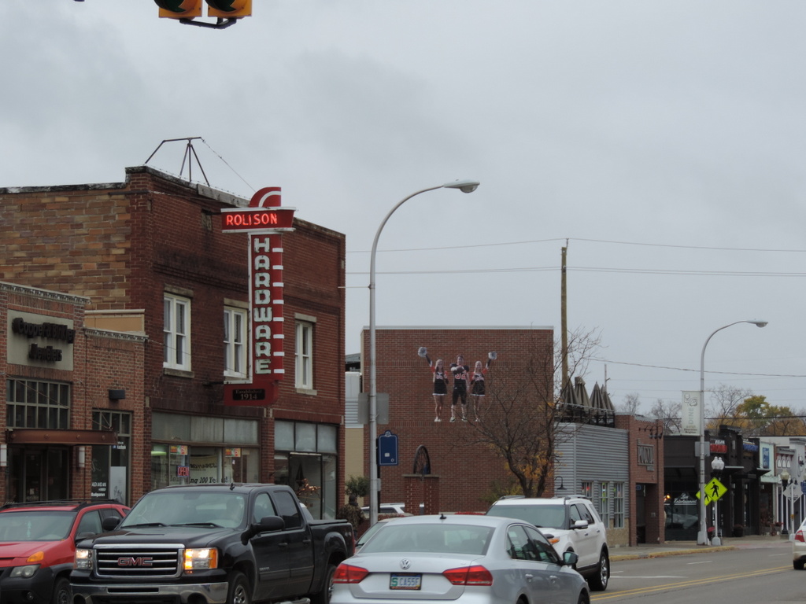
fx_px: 2445
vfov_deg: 14.1
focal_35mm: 105
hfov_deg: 18.7
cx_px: 403
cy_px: 302
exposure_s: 1/160
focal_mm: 18.7
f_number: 4.2
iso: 80
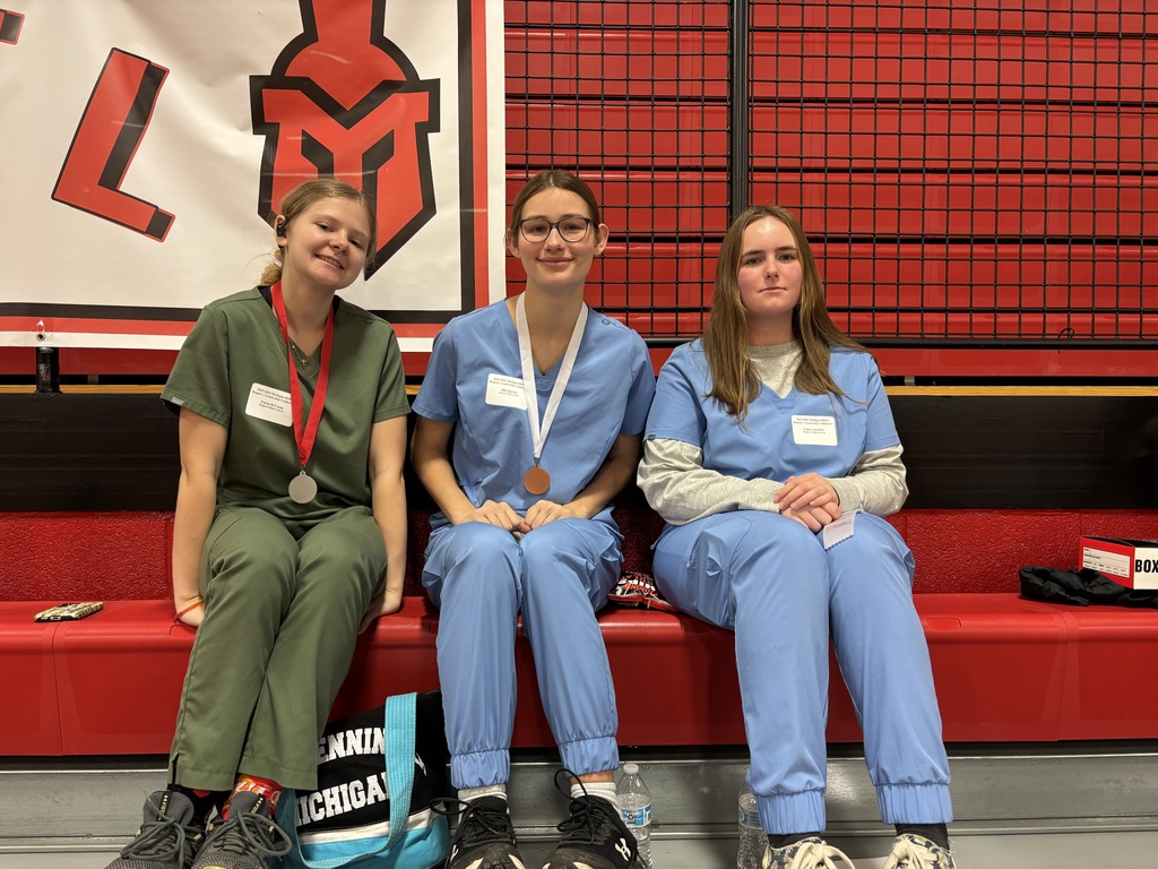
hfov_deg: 67.3
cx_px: 579
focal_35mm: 26
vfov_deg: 53.1
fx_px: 870
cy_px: 434
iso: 160
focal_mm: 5.96
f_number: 1.6
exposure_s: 1/60
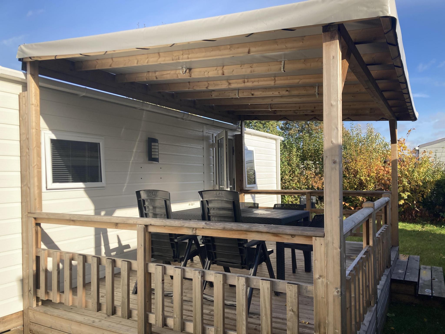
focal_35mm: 28
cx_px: 222
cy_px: 167
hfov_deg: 63.4
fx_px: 360
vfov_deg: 49.7
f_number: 1.8
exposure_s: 1/1043
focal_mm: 3.99
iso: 20
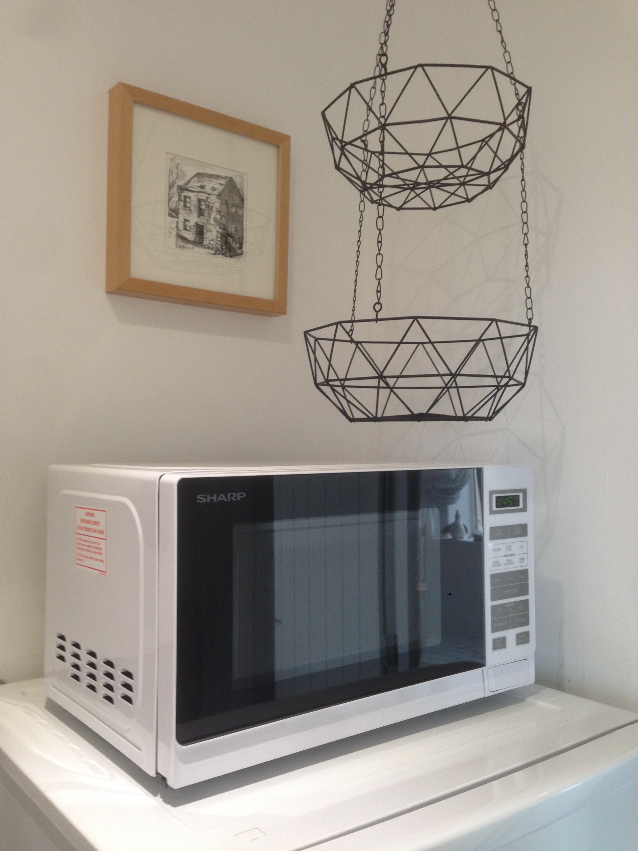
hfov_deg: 42.9
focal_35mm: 33
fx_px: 811
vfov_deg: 55.4
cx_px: 319
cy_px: 426
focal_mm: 4.12
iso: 100
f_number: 2.4
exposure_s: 1/20
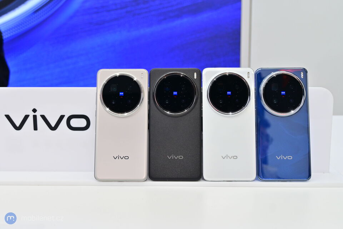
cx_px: 172
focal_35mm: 44
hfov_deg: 45.0
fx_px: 414
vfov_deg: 30.8
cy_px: 114
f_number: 4.8
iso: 320
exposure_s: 1/100
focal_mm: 29
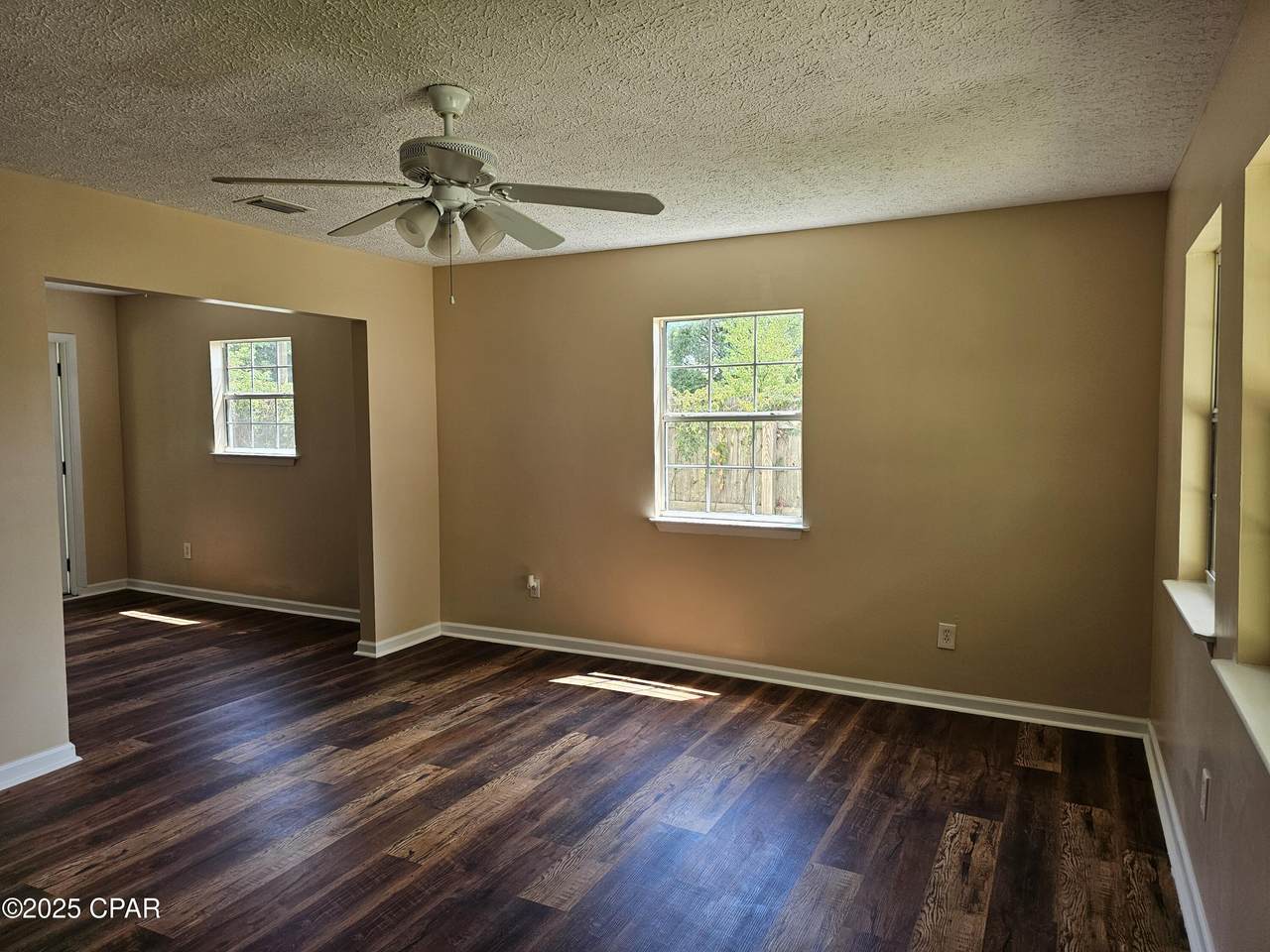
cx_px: 635
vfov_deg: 58.9
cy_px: 476
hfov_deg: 73.9
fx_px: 844
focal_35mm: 23
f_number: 1.7
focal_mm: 6.3
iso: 100
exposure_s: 1/207
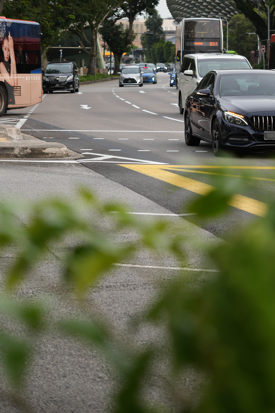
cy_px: 134
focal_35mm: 115
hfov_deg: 11.9
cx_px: 197
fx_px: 1318
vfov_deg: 17.7
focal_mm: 50
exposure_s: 1/640
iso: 160
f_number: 2.8
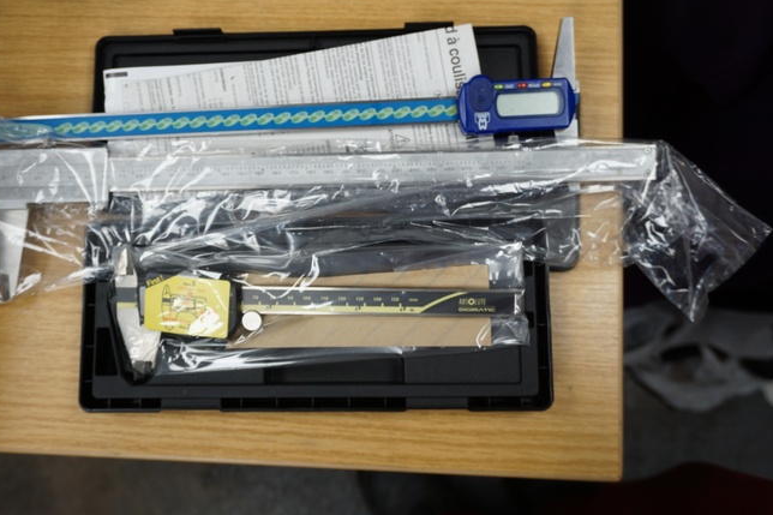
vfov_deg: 34.5
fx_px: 828
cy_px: 238
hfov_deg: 50.0
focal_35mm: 39
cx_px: 344
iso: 250
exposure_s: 1/60
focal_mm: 23
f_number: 4
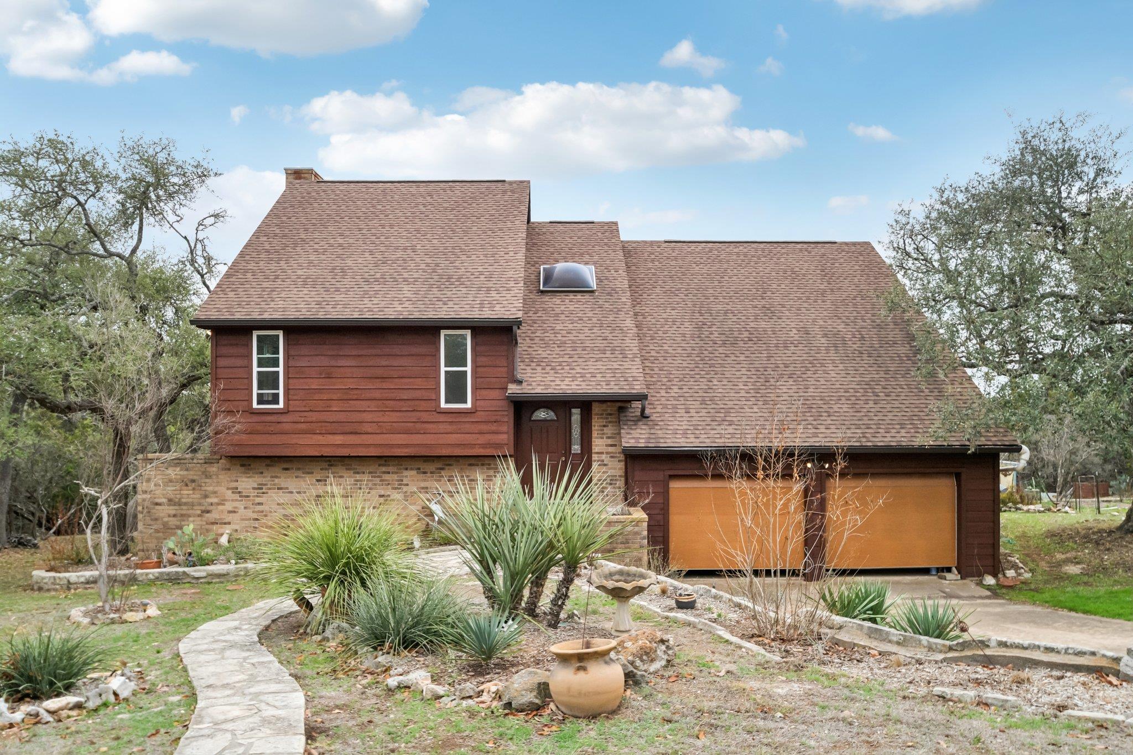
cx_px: 566
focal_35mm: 27
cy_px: 378
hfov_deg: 67.4
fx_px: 850
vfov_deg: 47.9
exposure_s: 1/250
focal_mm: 18
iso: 400
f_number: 8
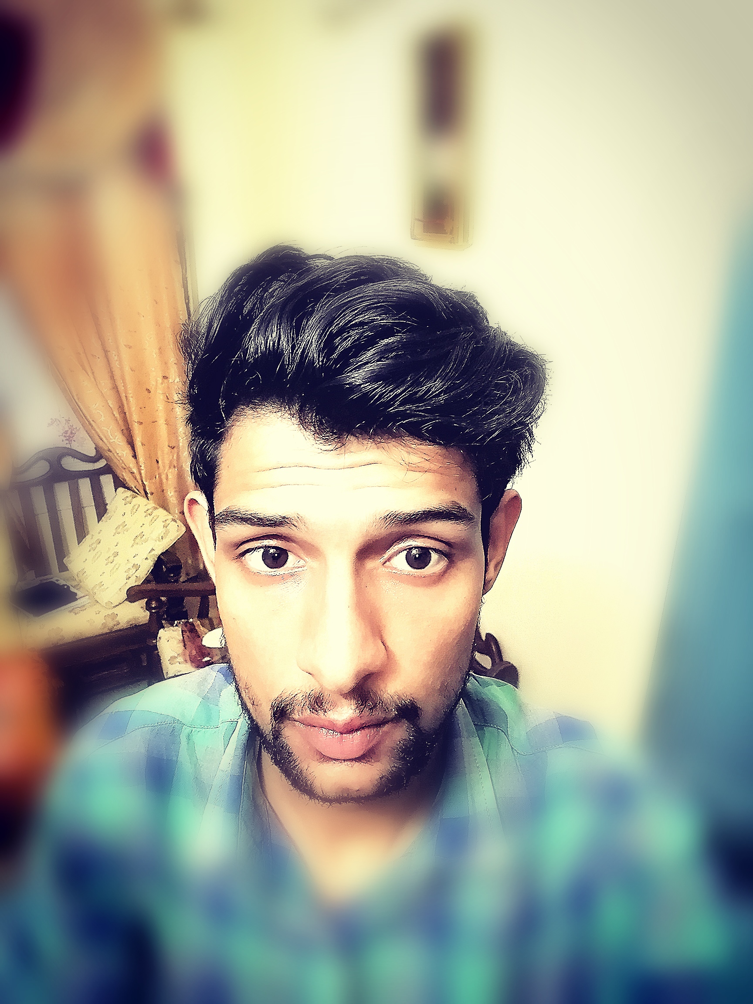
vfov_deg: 67.3
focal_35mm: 26
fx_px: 754
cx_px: 376
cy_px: 502
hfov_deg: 53.1
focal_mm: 3.03
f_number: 2.2
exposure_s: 1/20
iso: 320
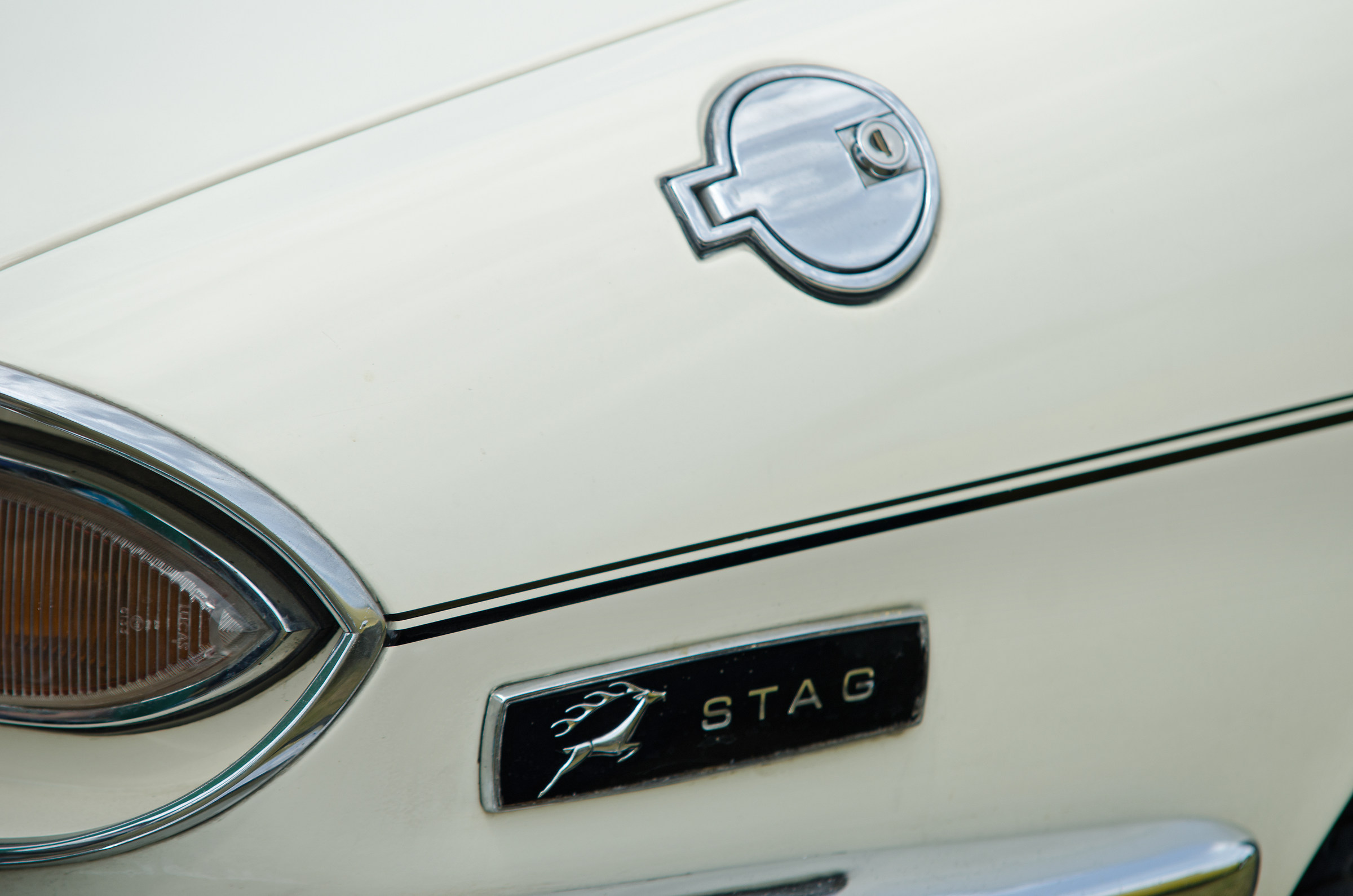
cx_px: 676
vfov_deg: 4.9
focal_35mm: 278
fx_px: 10407
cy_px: 448
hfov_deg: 7.4
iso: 100
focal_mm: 185
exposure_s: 1/800
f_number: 4
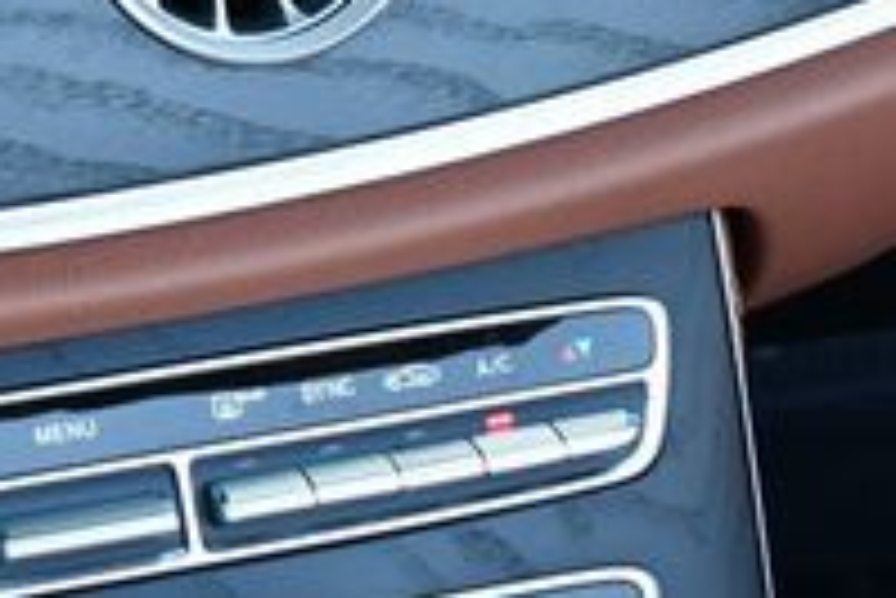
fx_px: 2889
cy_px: -355
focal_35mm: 116
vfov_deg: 11.3
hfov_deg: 16.5
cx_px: -329
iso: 800
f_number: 3.5
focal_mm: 18
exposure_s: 1/200
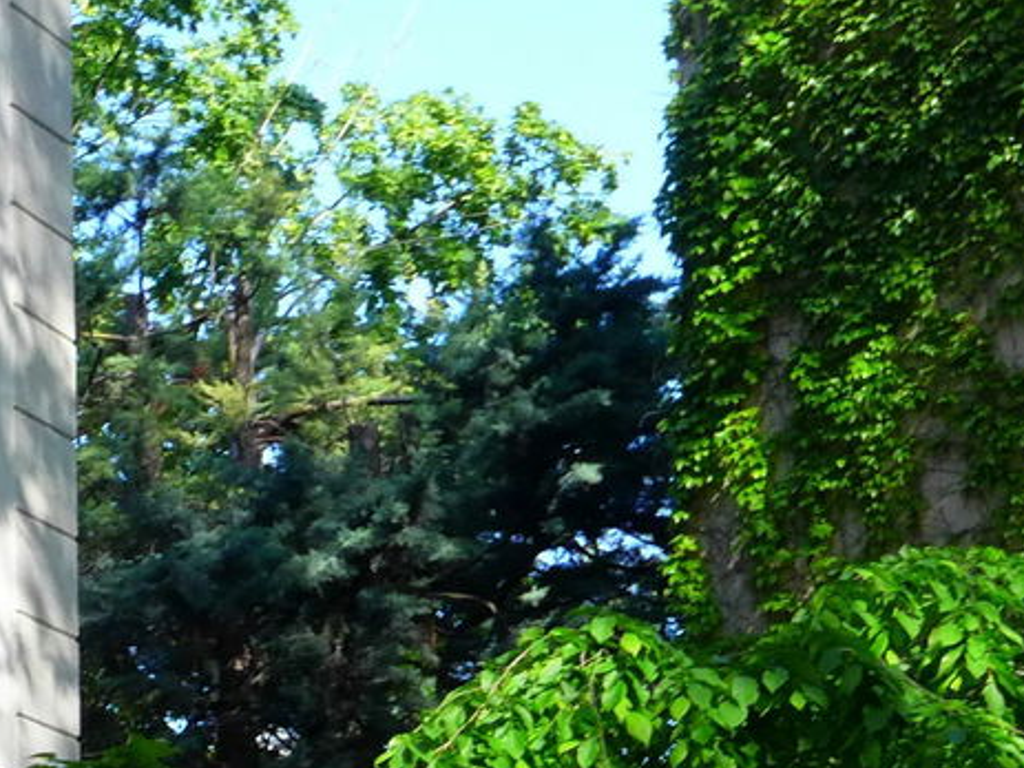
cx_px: 137
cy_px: 1164
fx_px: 3578
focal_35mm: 121
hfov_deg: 16.1
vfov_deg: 11.7
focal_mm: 6.9
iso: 250
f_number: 4
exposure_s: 1/60
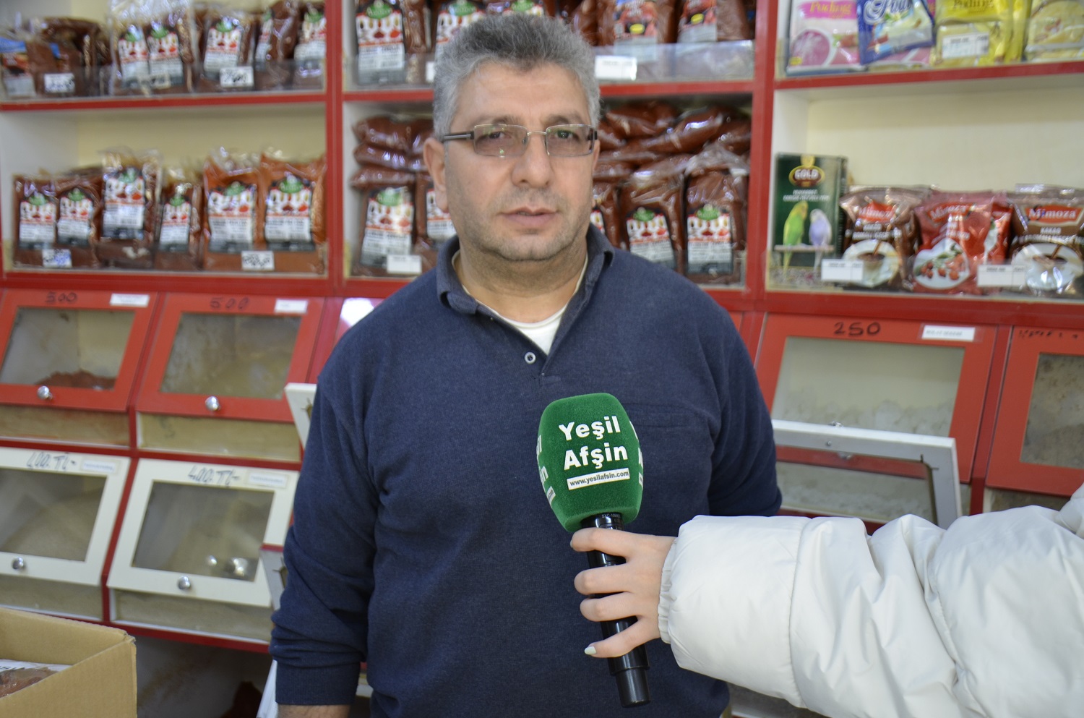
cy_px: 359
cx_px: 542
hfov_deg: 49.6
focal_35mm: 39
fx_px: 1172
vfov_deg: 34.1
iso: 450
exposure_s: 1/60
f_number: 4
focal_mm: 26
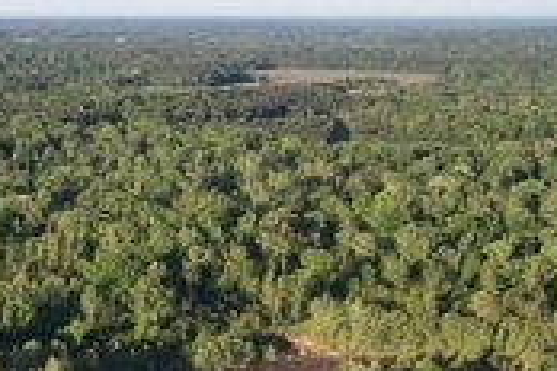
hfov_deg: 29.9
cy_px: 249
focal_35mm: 57
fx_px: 882
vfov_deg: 23.7
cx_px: -115
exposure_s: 1/1000
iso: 100
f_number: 2.8
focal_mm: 8.38
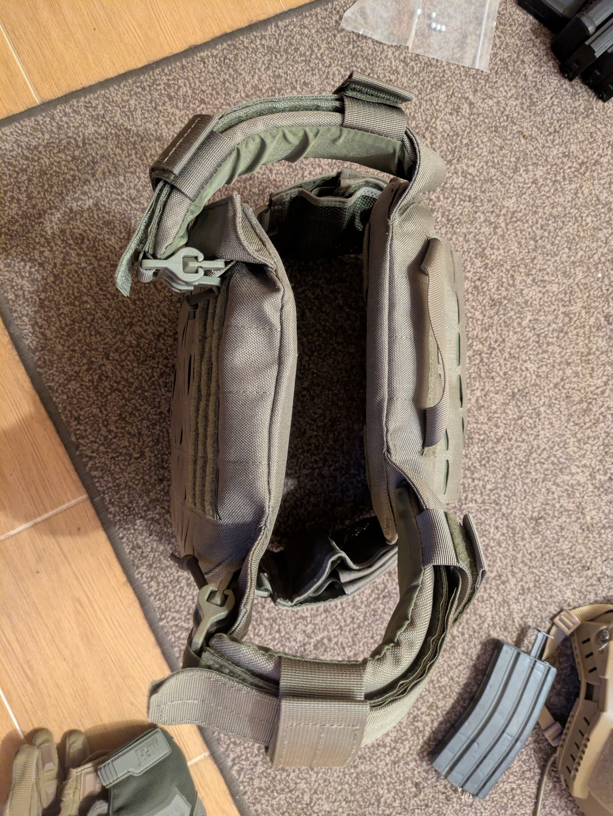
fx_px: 590
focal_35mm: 25
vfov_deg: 69.4
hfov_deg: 54.9
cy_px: 408
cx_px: 306
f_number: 1.89
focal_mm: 5.43
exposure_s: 1/20
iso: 1255
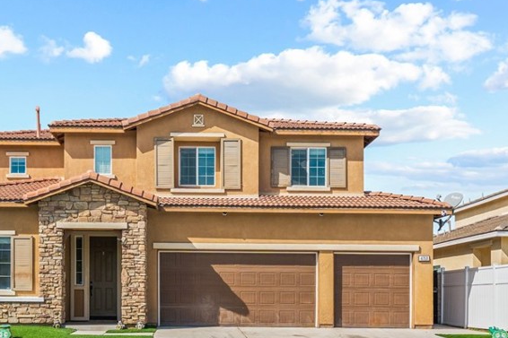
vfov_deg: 34.7
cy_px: 207
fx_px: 539
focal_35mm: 38
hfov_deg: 50.0
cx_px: 194
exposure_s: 1/640
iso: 100
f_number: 6.3
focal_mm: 21.1
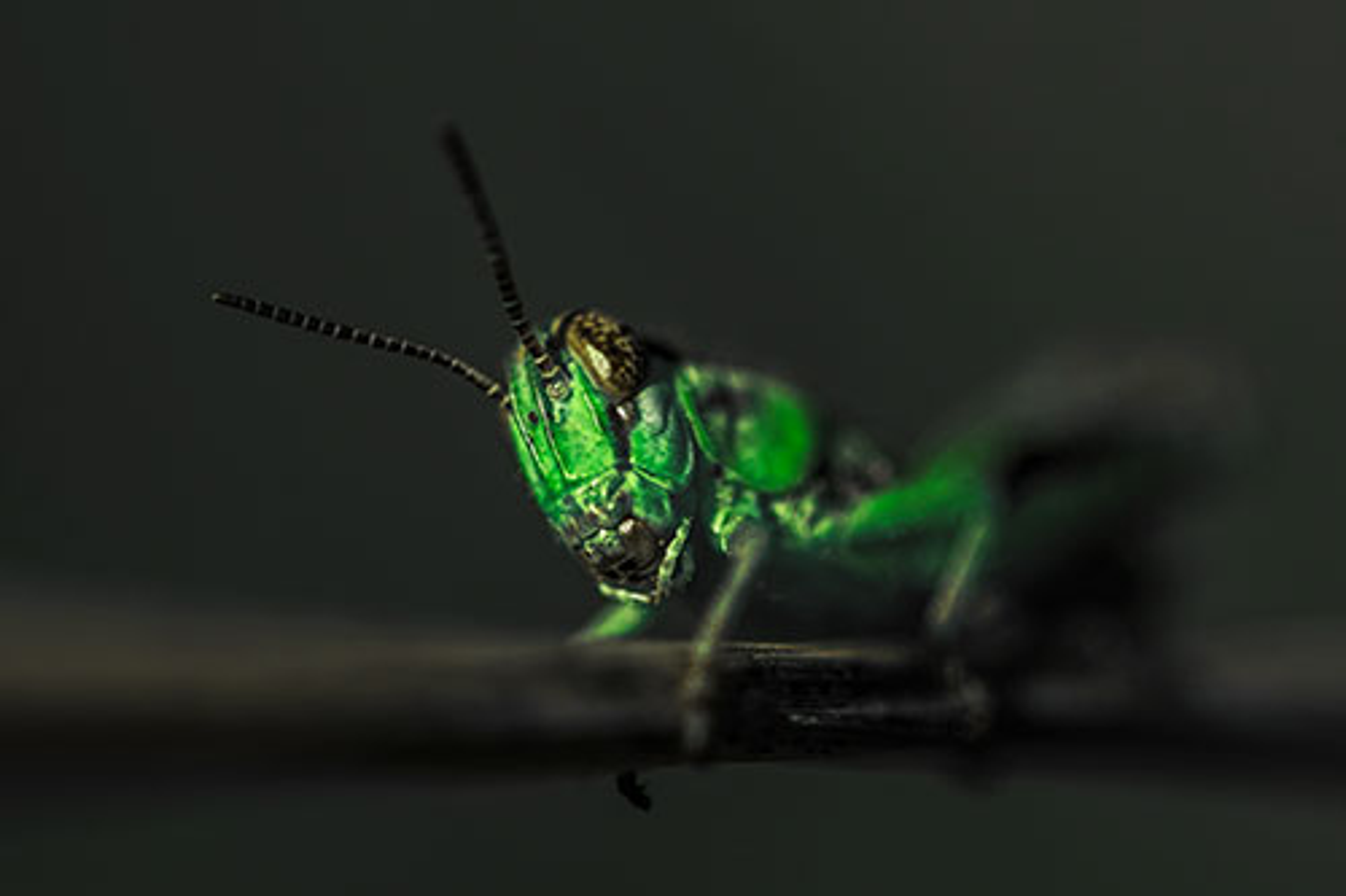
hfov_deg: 9.8
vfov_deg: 6.5
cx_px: 673
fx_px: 7849
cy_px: 448
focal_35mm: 210
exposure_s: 1/800
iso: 500
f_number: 11
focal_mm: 210
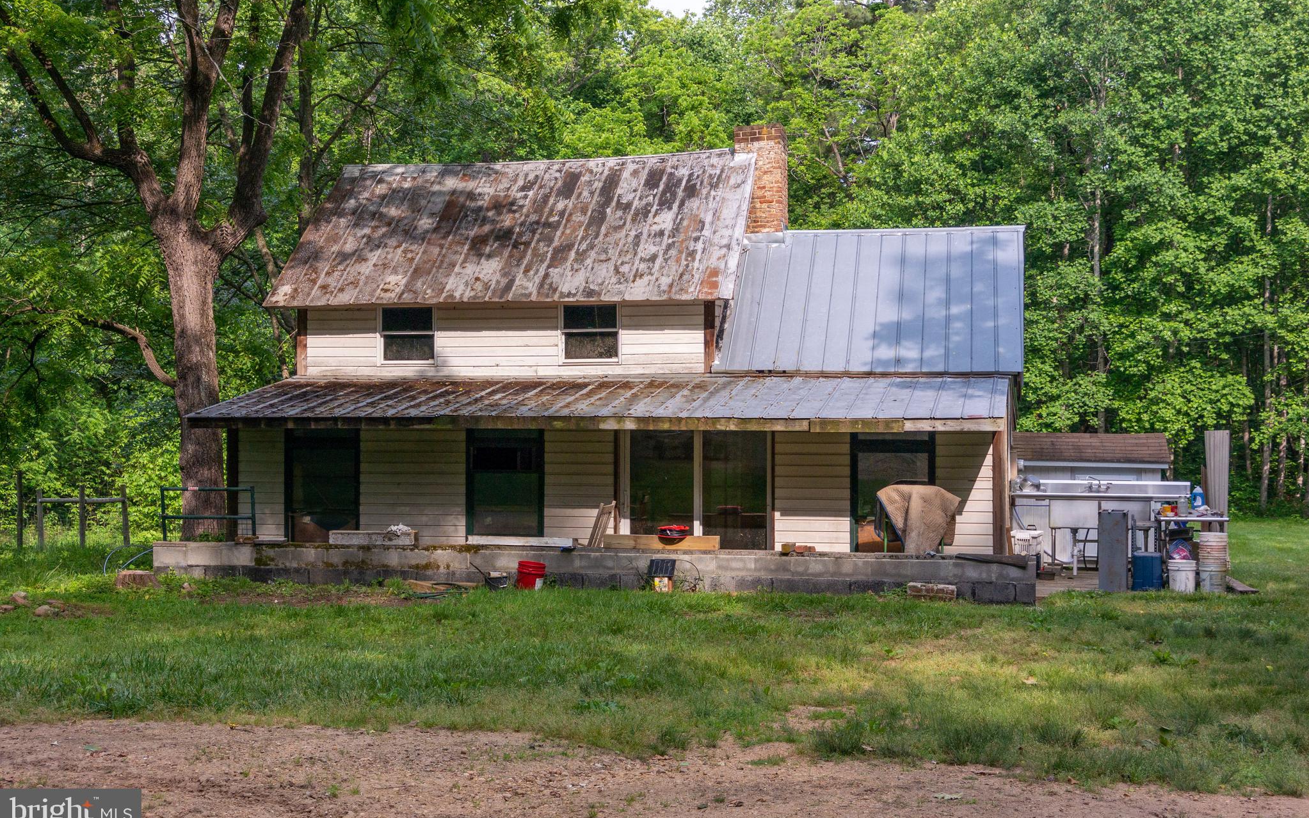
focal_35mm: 50
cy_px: 398
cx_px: 655
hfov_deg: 40.3
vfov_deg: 25.8
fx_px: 1784
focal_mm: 18.2
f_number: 4.5
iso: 160
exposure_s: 1/500
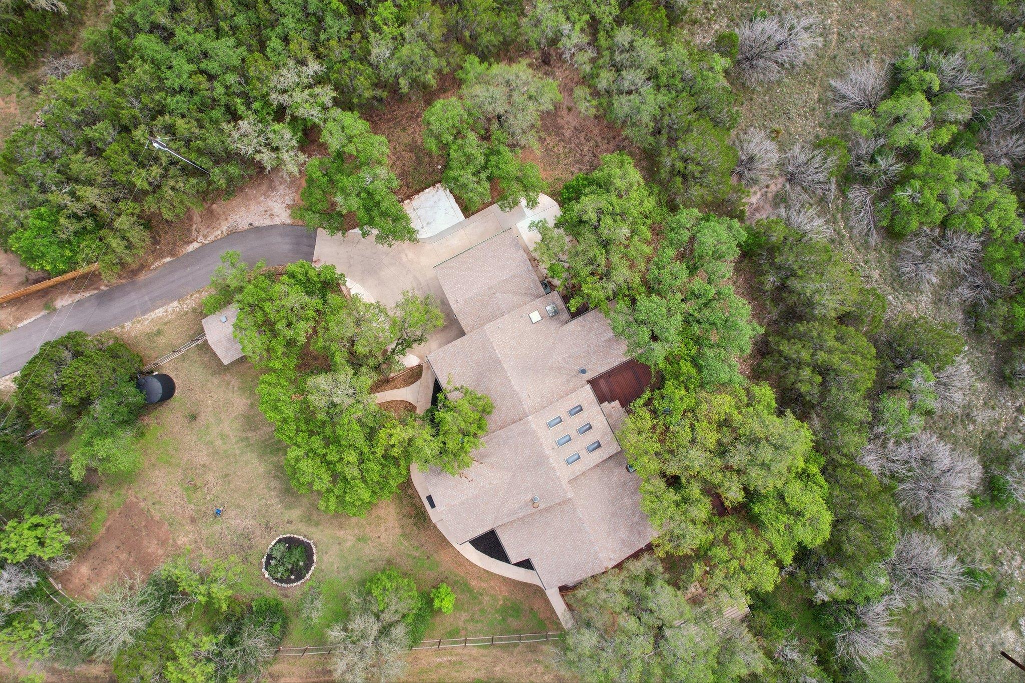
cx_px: 512
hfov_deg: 78.6
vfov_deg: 57.2
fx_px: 626
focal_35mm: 22
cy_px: 342
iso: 100
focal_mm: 8.4
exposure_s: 1/500
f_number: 2.8
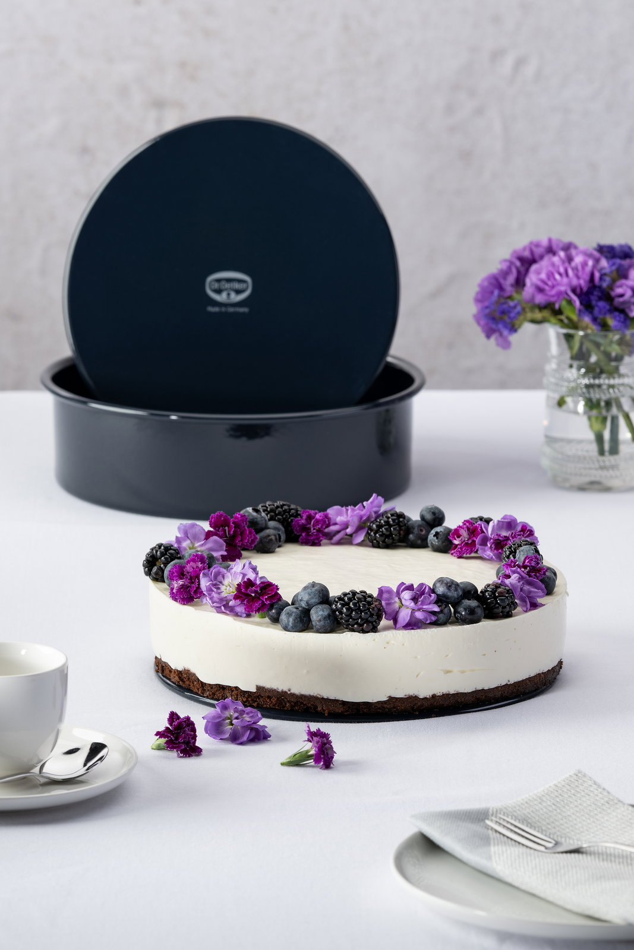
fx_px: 5282
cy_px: 475
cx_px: 317
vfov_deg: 10.3
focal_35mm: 200
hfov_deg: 6.9
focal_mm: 200
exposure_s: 1/100
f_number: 13
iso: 64
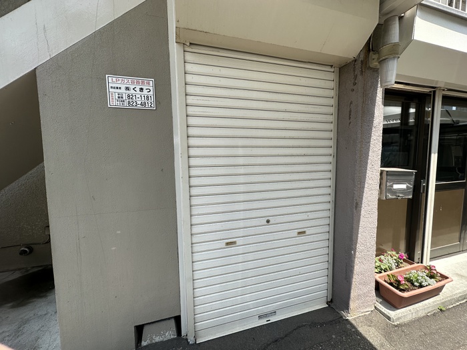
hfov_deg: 102.1
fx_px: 189
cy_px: 175
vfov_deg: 85.7
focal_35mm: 14
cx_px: 234
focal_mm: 2.22
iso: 40
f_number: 2.2
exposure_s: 1/707
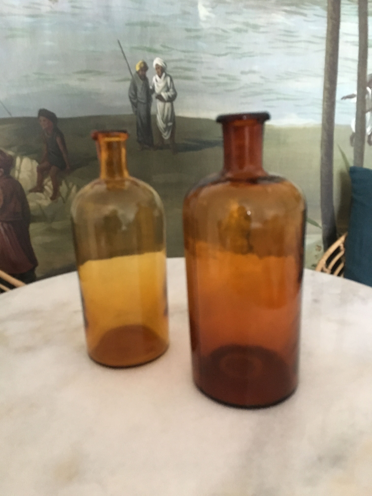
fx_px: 416
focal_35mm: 29
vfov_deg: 61.7
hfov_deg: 48.2
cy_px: 248
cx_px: 186
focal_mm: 4.15
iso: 320
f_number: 2.2
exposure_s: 1/17
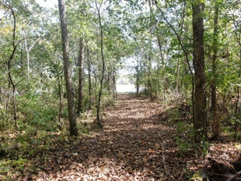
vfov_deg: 45.4
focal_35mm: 31
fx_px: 216
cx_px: 122
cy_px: 90
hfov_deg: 58.4
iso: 100
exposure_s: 1/60
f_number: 2.8
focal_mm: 4.39
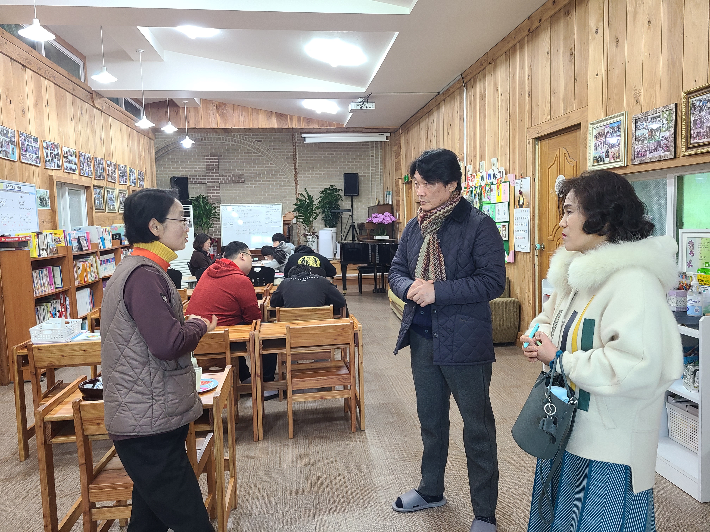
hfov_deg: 67.3
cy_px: 266
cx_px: 355
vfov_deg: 53.1
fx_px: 533
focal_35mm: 26
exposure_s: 1/60
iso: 200
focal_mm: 5.4
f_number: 1.8
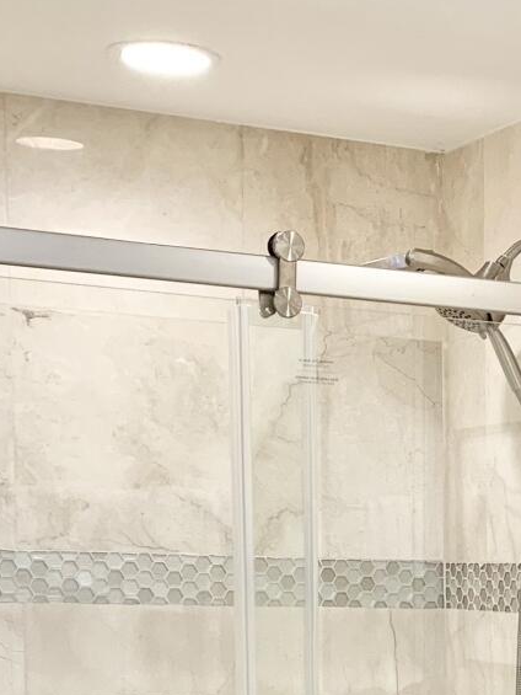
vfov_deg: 19.8
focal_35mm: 92
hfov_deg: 15.5
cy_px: 867
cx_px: 619
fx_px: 1846
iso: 80
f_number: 1.8
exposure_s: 1/120
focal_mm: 4.25
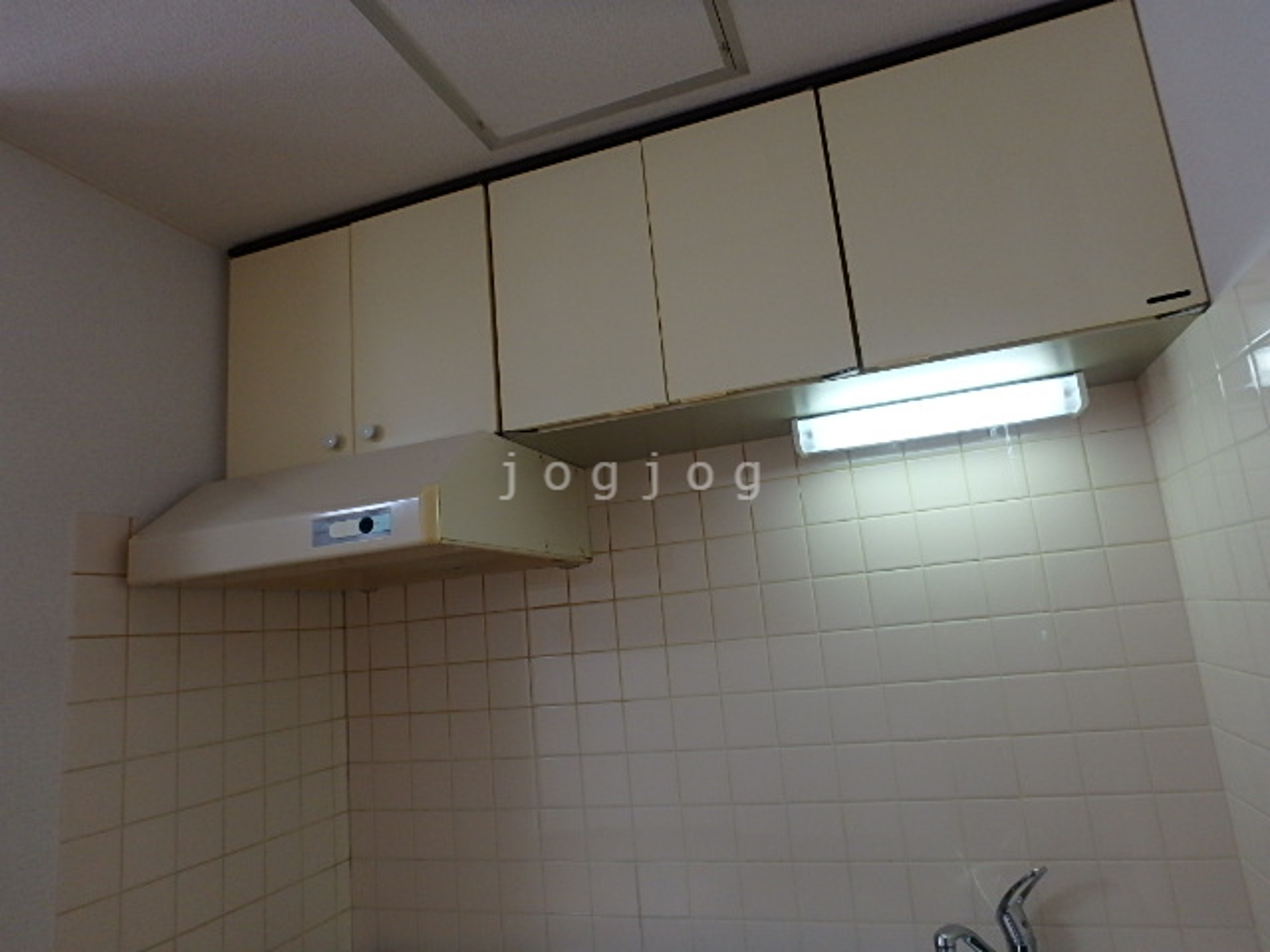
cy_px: 476
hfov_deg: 79.0
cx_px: 635
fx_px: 770
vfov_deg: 63.4
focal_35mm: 21
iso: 200
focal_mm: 3.7
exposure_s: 1/60
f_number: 3.5
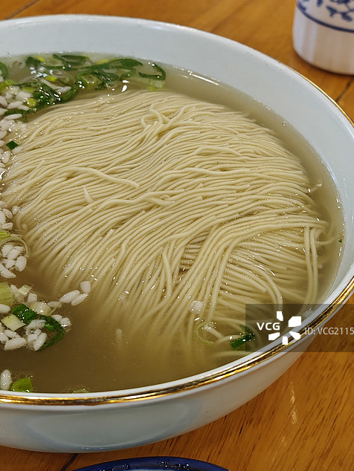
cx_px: 188
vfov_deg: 33.1
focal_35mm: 58
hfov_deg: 25.2
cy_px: 189
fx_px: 790
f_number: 2.8
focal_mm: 8.72
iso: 400
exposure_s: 1/69.4
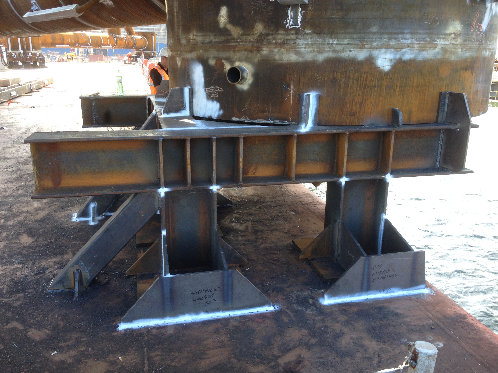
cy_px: 186
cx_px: 249
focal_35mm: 35
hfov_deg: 52.6
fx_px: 504
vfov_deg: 40.7
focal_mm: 4.28
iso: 50
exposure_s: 1/172
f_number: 2.4
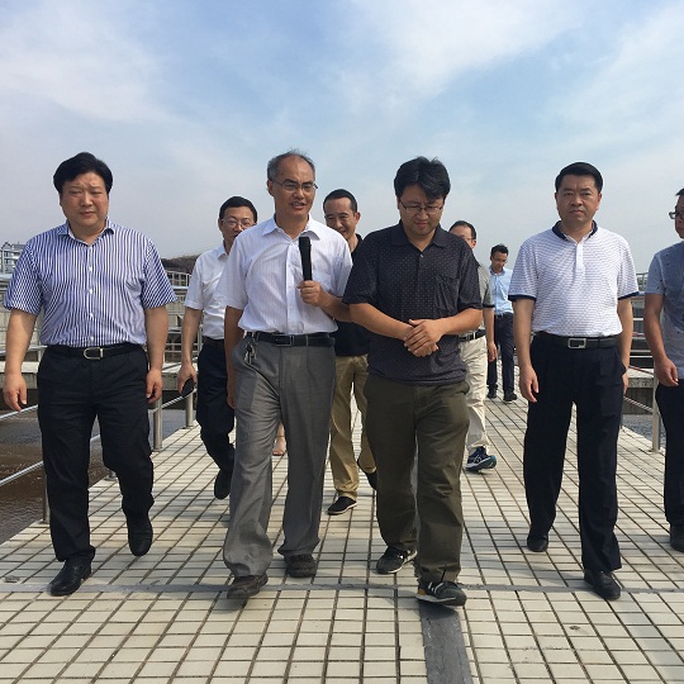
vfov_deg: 43.8
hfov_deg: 43.6
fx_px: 850
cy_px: 375
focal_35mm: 38
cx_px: 414
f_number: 2.2
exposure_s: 1/1451
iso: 25
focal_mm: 4.15
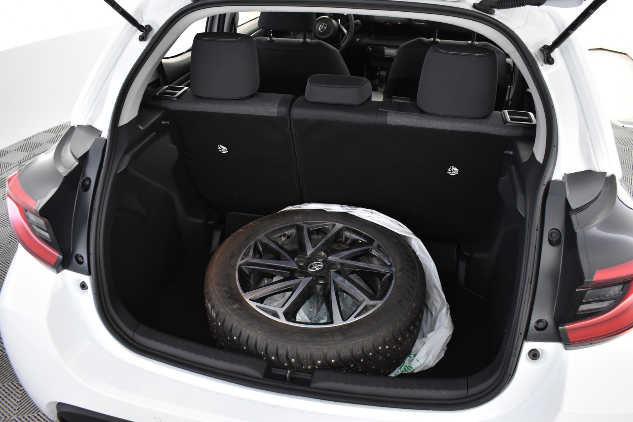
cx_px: 316
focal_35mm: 27
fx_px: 475
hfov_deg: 67.4
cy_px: 211
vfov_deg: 47.9
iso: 1250
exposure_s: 1/15
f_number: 5
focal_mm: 18
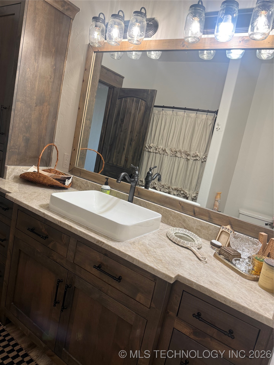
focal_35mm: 24
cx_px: 137
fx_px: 253
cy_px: 182
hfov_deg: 56.8
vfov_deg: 71.6
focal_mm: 6.76
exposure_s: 1/120
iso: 160
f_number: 1.78
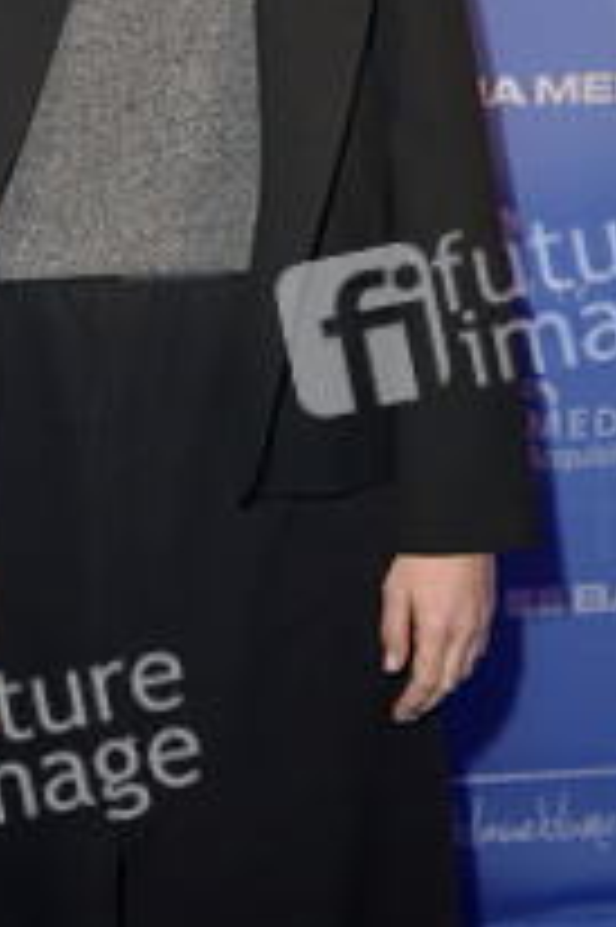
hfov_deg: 14.0
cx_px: 99
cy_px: 86
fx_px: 2494
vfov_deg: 20.6
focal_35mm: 97
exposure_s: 1/250
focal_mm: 50
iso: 1000
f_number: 5
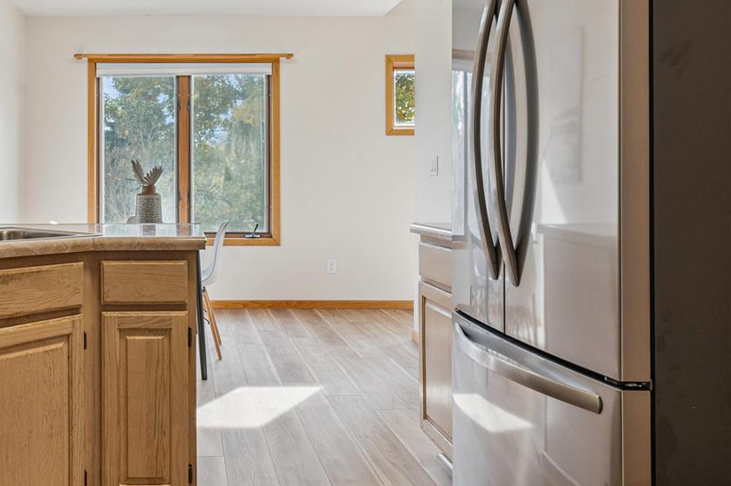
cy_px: 180
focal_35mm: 31
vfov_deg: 42.0
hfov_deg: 56.7
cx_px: 165
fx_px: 629
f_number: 9
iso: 400
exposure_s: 1/40
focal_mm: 20
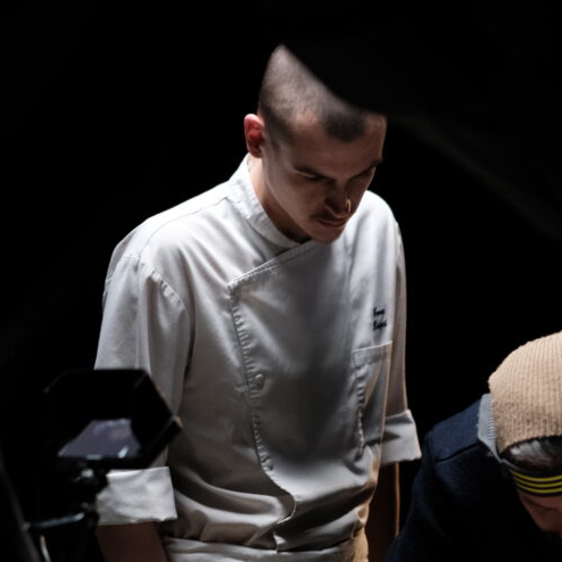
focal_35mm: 238
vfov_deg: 7.4
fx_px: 4372
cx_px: 376
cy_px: 392
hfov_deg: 7.4
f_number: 2
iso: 1600
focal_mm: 90
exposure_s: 1/80
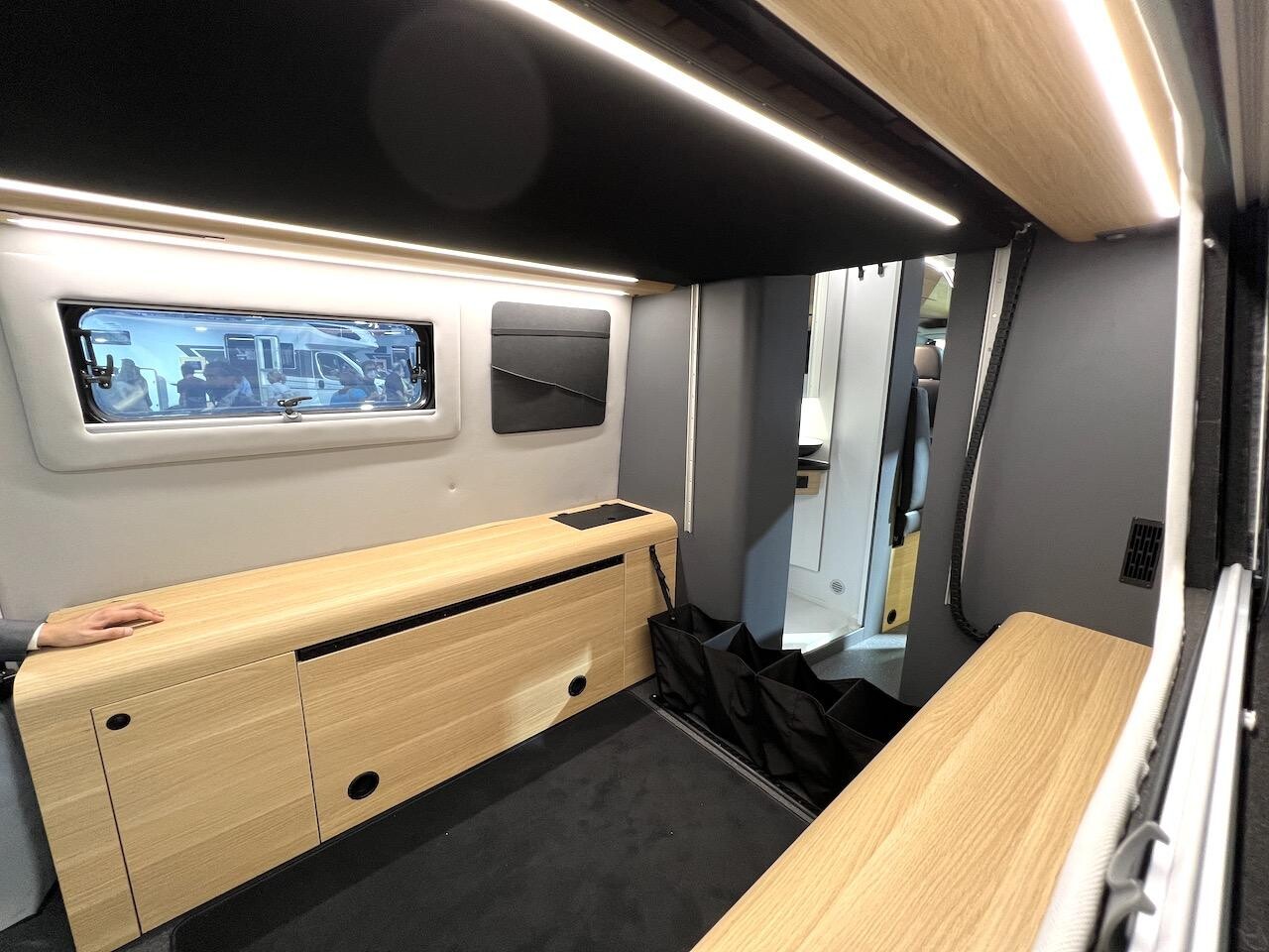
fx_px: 477
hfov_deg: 106.2
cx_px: 634
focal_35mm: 13
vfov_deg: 89.9
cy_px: 476
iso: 160
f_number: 1.8
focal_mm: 1.57
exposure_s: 1/50
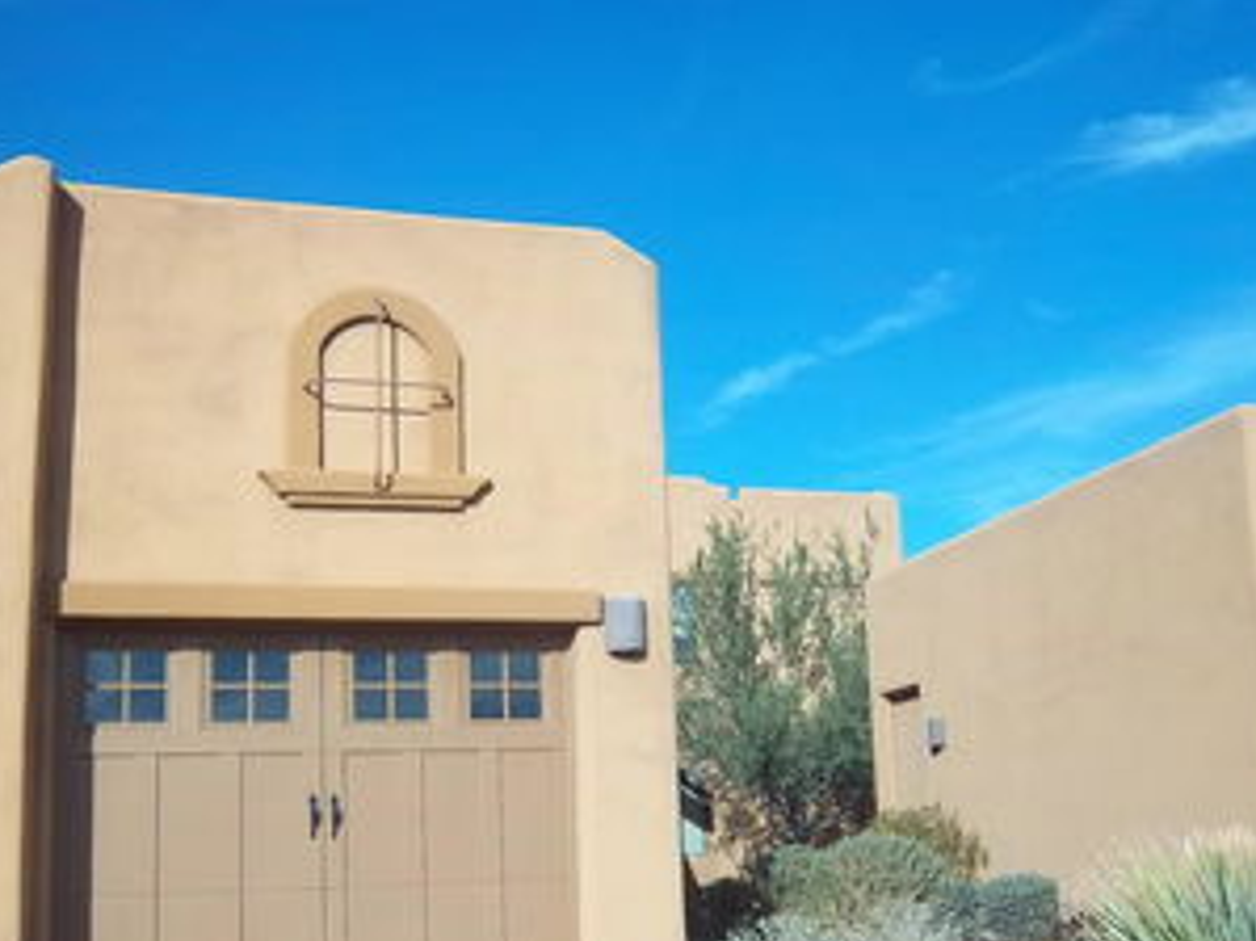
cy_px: 567
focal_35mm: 40
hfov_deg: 46.8
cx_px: 662
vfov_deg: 35.8
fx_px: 1451
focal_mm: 5.05
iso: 64
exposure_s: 1/160
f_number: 7.86
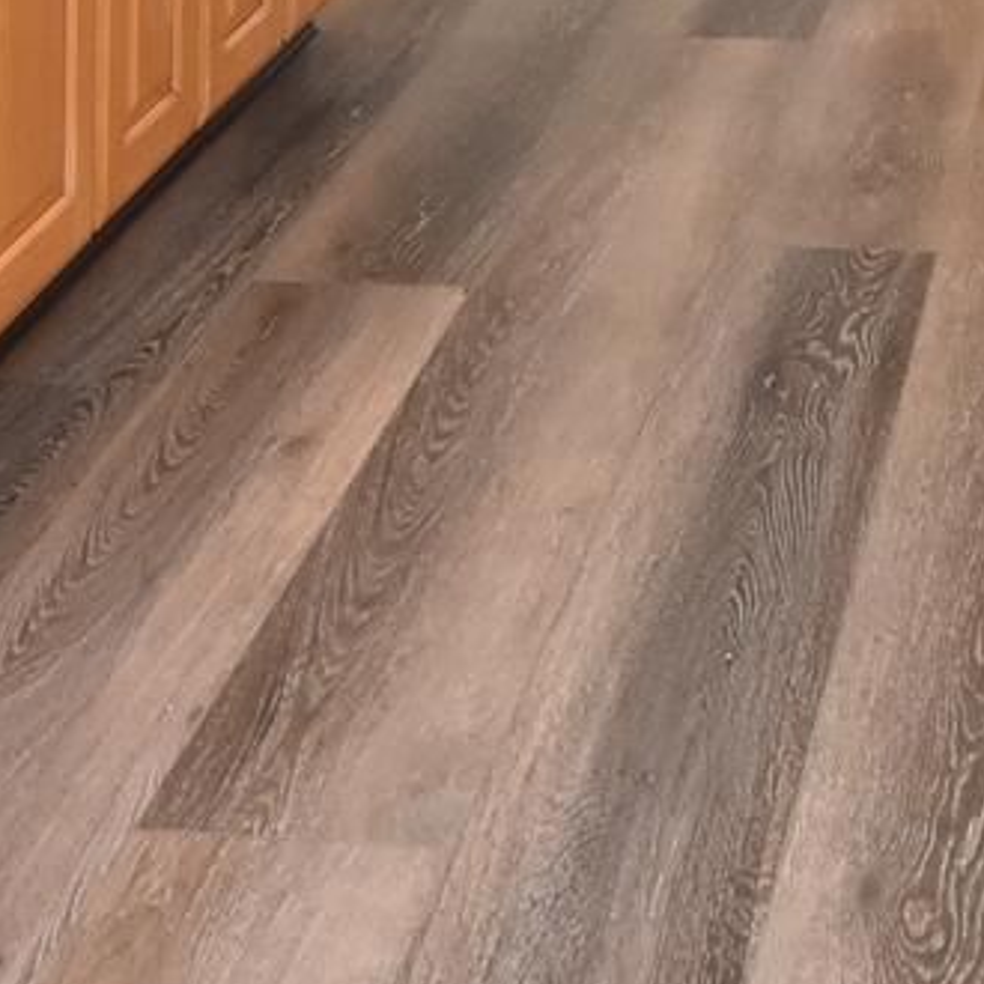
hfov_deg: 17.8
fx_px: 3055
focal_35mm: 95
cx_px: 1039
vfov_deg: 15.3
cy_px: -889
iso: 800
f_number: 8
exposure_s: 1/50
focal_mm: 12
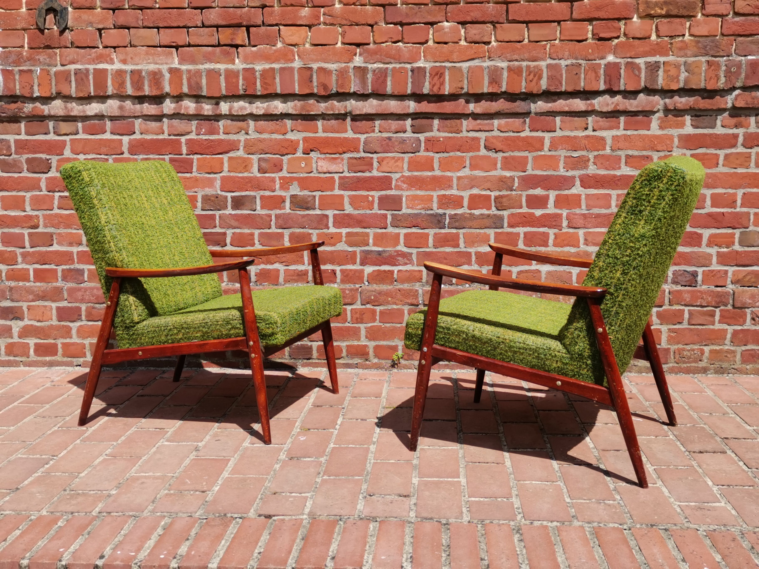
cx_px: 380
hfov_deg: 46.8
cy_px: 284
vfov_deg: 36.0
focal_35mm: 40
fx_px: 877
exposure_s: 1/2358
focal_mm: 5.58
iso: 50
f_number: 1.8
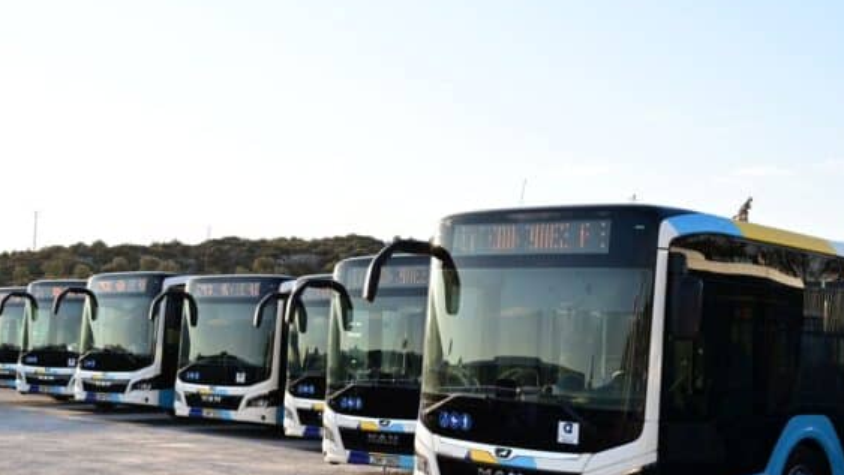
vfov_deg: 24.0
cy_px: 271
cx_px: 525
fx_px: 1119
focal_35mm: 50
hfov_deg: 41.0
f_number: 5
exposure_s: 1/250
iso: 100
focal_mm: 35
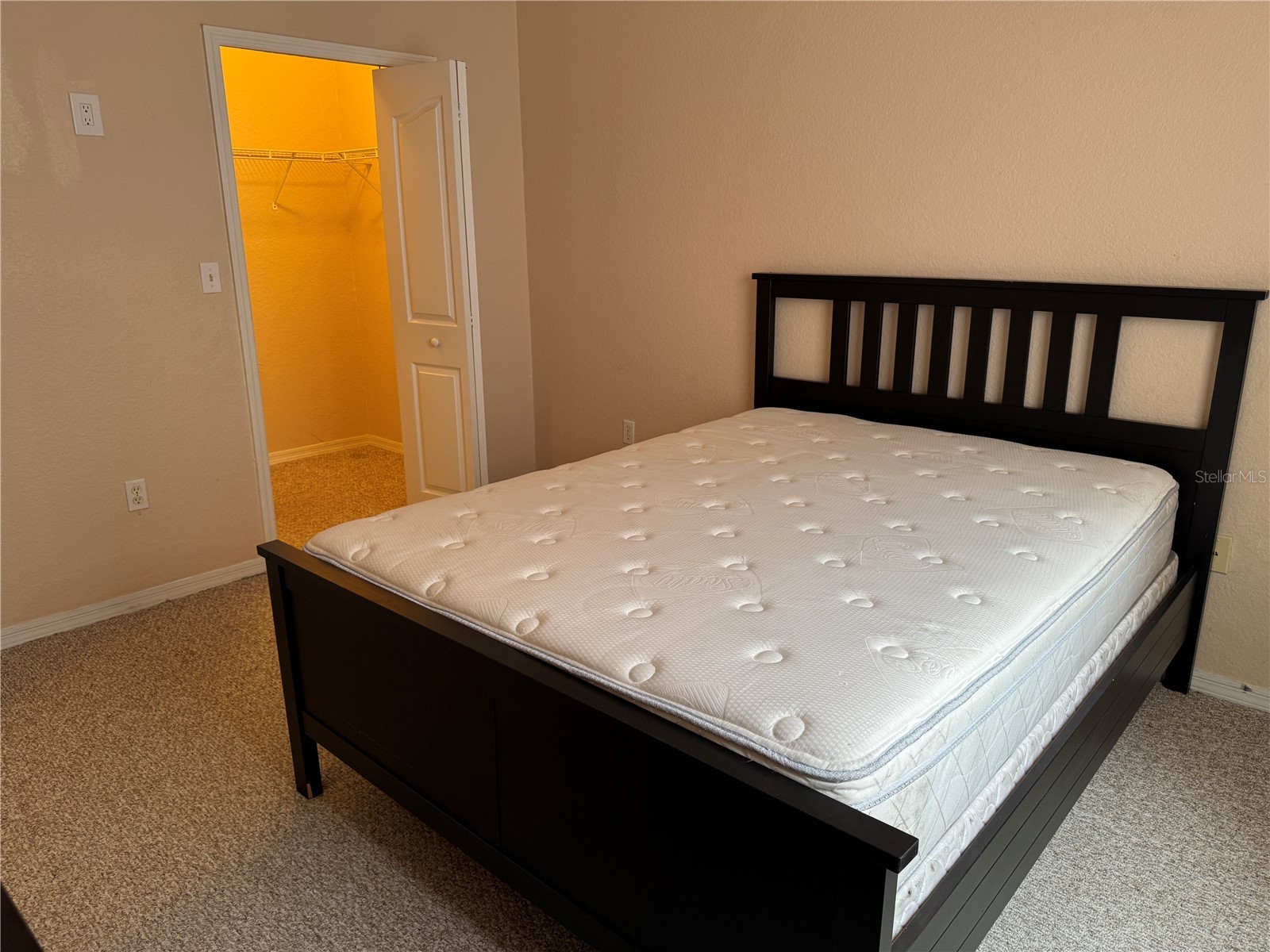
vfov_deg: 56.8
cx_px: 635
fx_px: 881
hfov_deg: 71.6
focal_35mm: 24
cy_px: 476
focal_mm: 6.76
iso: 125
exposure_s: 1/60
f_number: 1.78
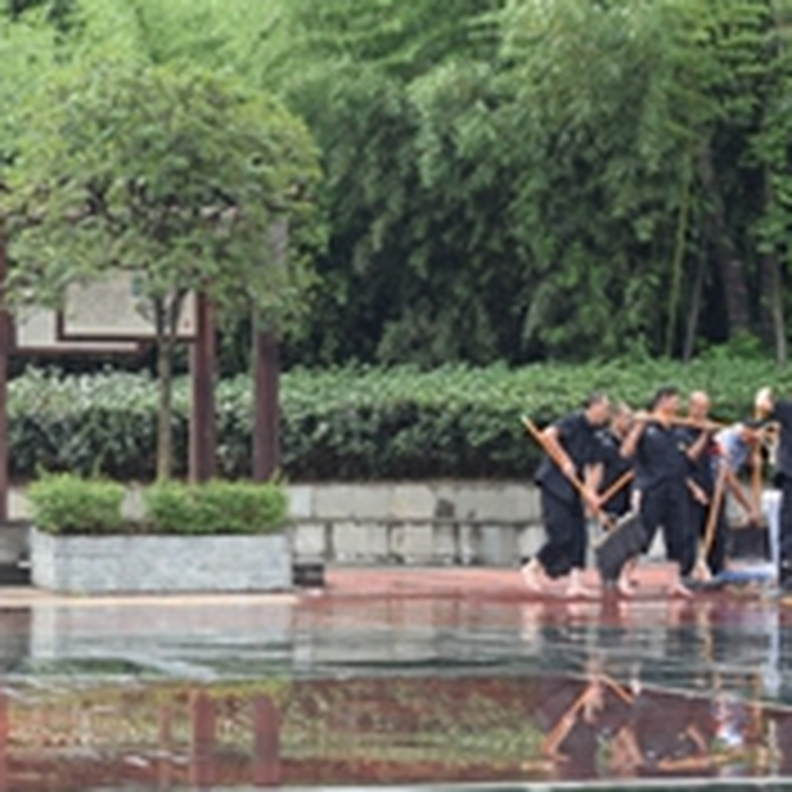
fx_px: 3003
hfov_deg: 15.0
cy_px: 538
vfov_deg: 15.0
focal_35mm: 116
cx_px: 220
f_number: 5.6
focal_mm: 32
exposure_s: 1/125
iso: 100
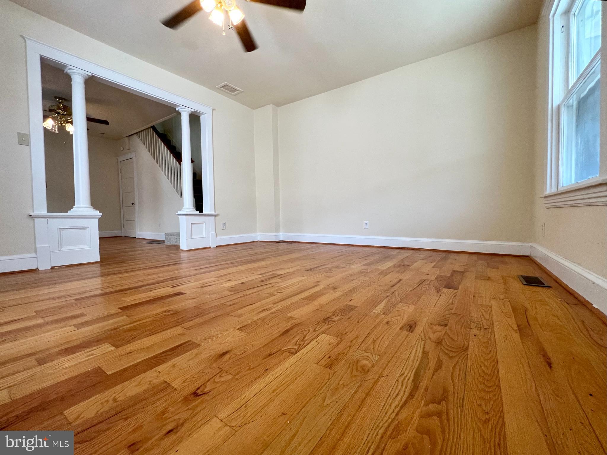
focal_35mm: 13
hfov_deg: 106.2
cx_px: 304
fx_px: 228
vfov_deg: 89.9
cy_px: 228
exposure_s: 1/120
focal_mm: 1.57
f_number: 1.8
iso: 160
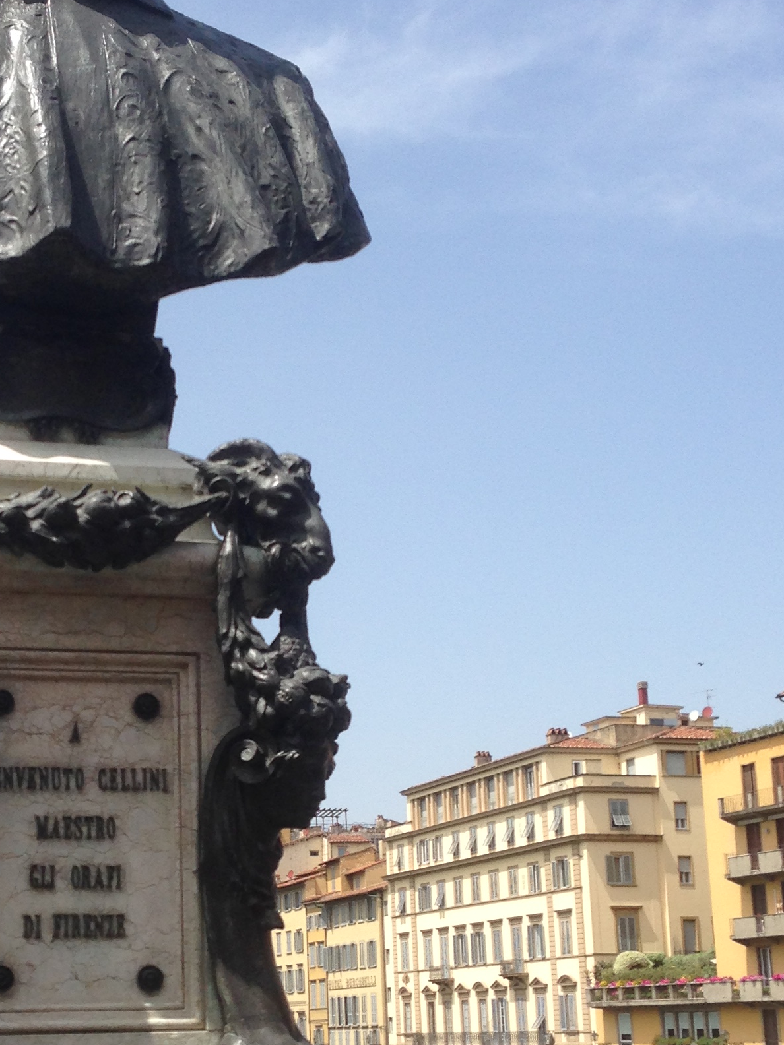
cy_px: 613
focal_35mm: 68
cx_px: 196
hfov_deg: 21.4
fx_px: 2053
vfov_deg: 28.5
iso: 50
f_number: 2.4
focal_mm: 4.12
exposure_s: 1/1642
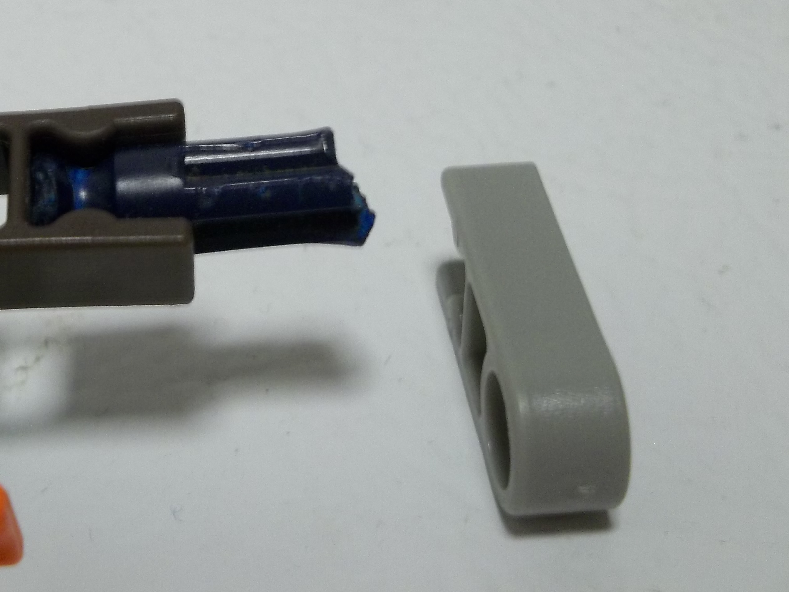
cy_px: 187
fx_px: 1436
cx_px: 205
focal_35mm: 63
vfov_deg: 23.2
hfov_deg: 30.3
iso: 160
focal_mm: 6.6
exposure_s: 1/10
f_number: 4
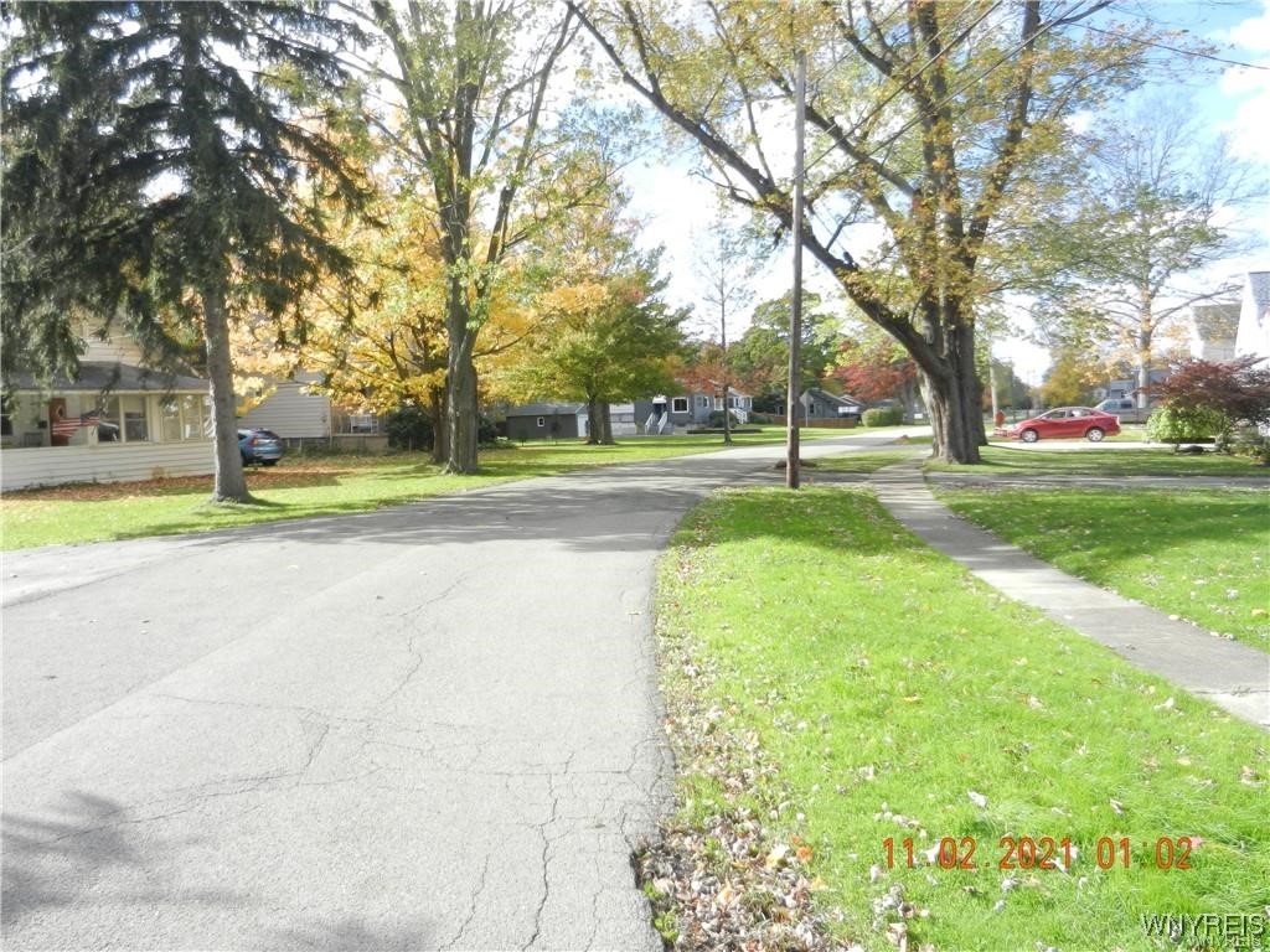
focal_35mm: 25
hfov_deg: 69.4
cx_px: 635
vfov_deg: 54.9
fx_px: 917
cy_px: 476
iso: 160
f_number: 3.5
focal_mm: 4.5
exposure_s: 1/400
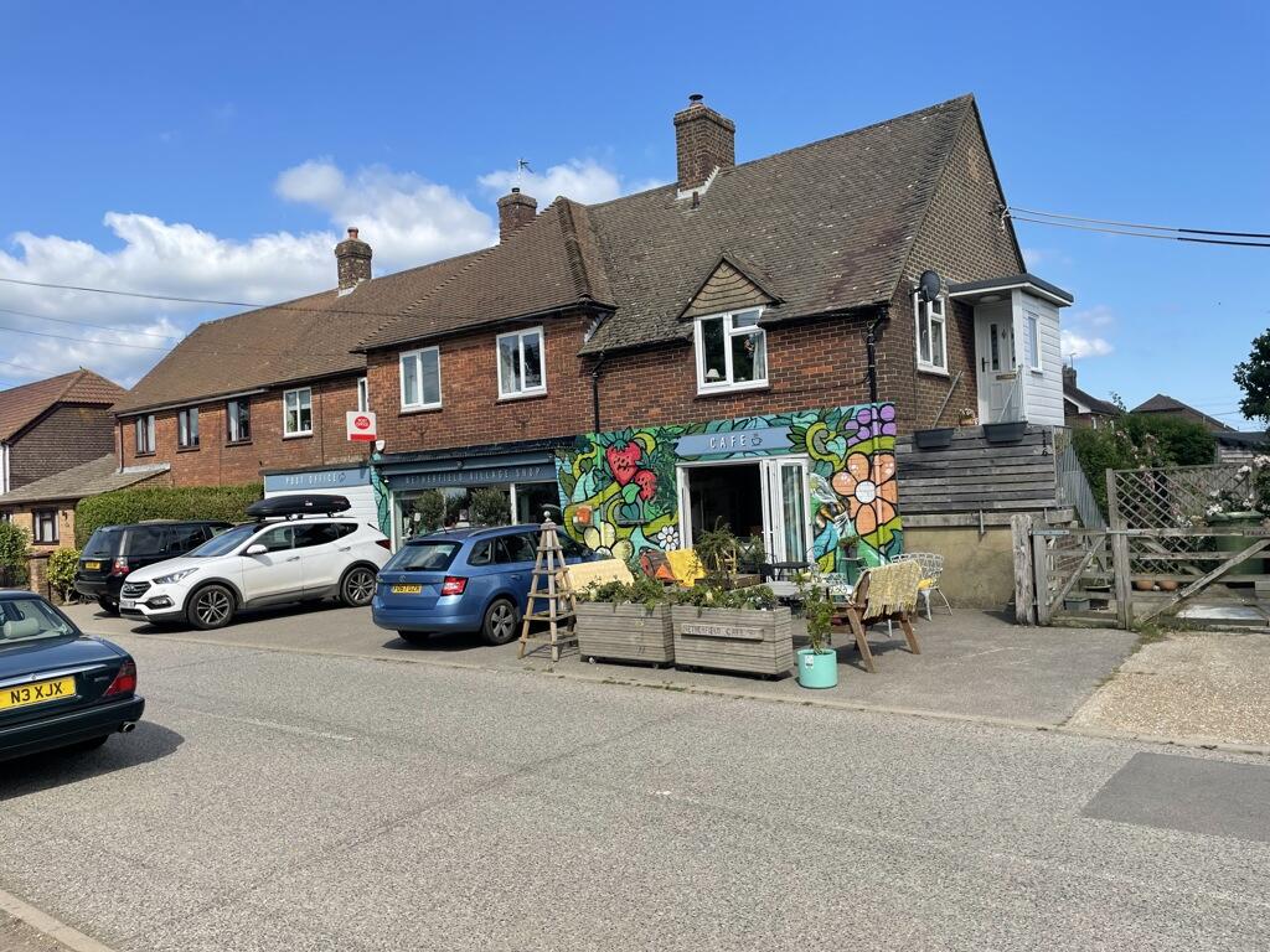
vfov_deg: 53.1
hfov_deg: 67.3
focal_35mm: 26
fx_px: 954
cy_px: 476
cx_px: 635
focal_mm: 4.2
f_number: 1.6
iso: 32
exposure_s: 1/2817
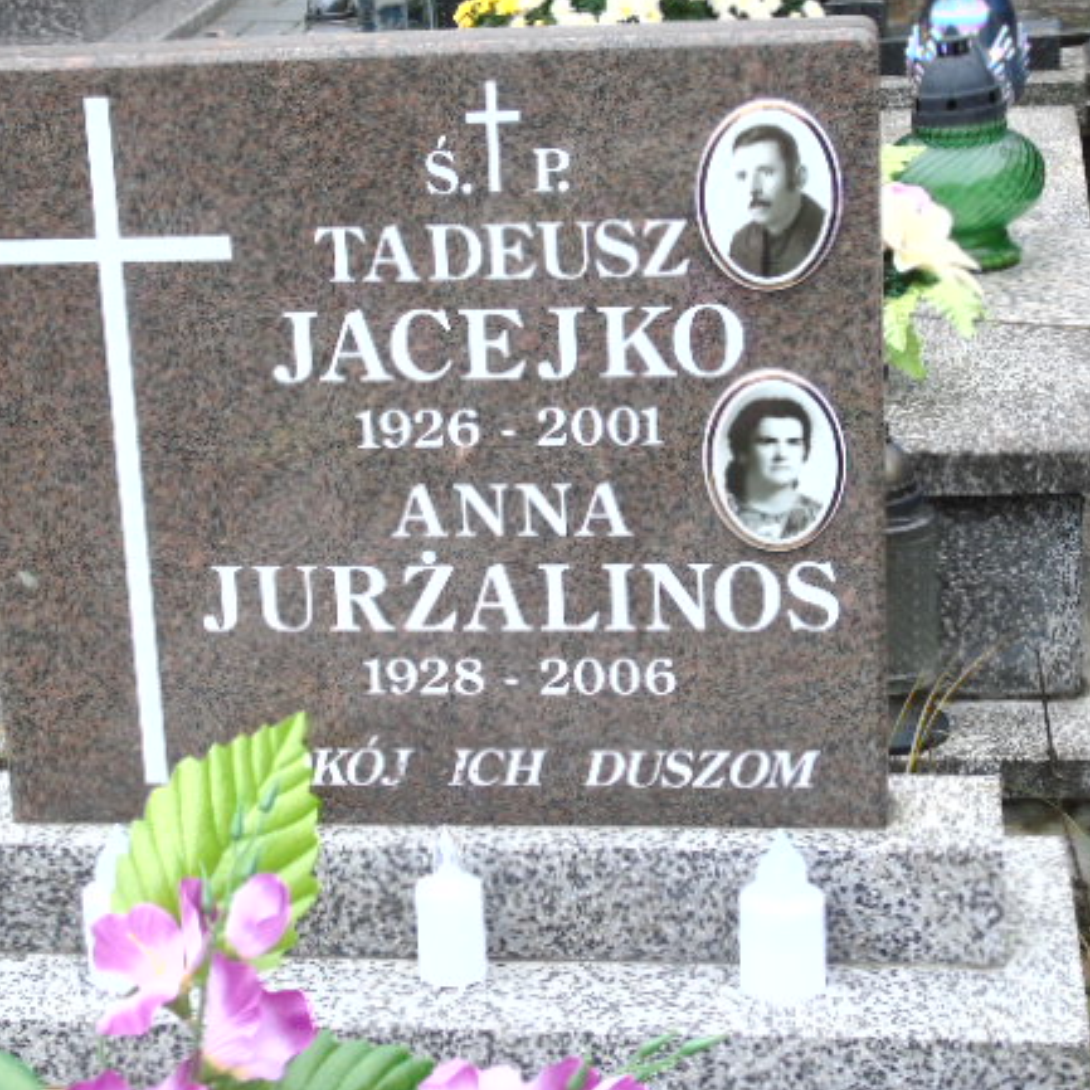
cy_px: 571
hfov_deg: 21.4
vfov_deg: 21.4
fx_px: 2886
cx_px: 458
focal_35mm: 81
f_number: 4.5
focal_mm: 11
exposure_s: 1/30
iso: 200
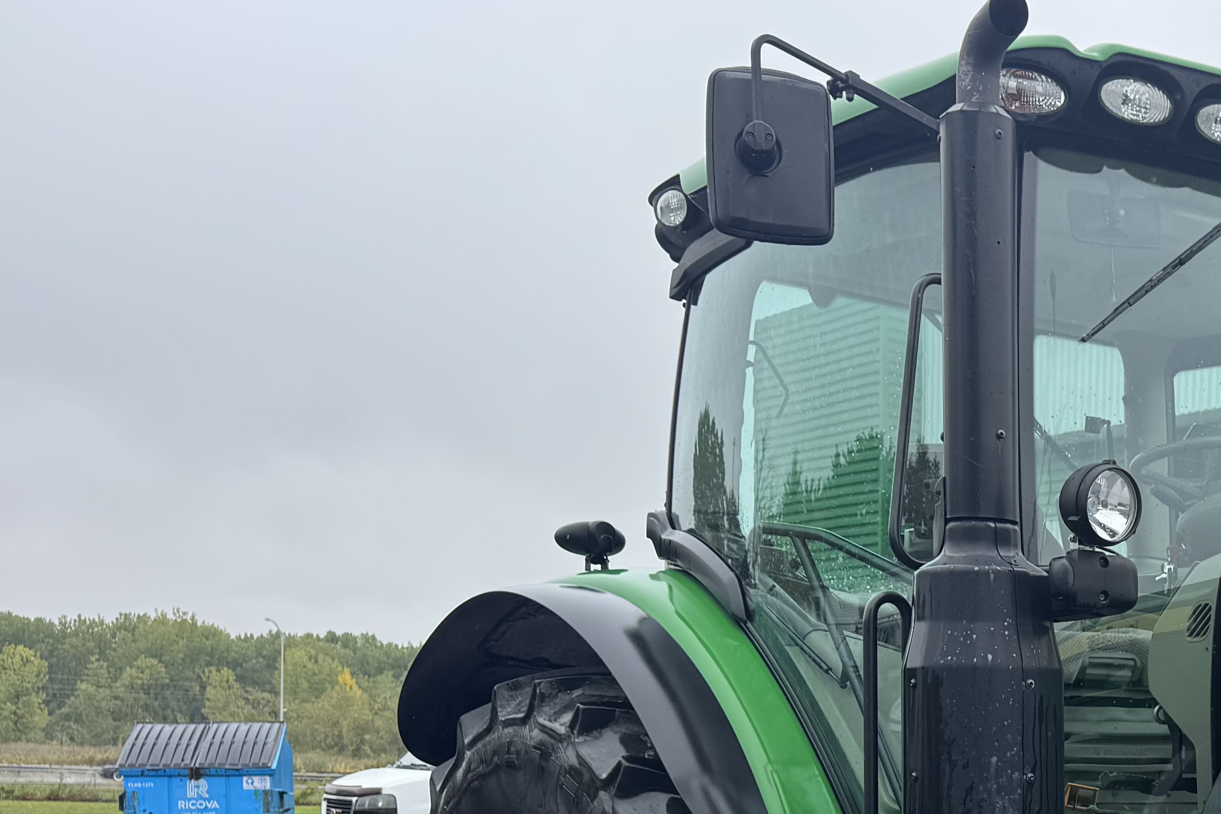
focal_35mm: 59
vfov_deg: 21.9
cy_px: 867
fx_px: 2001
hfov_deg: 30.6
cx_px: 1317
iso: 80
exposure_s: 1/1112
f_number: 1.78
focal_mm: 6.76
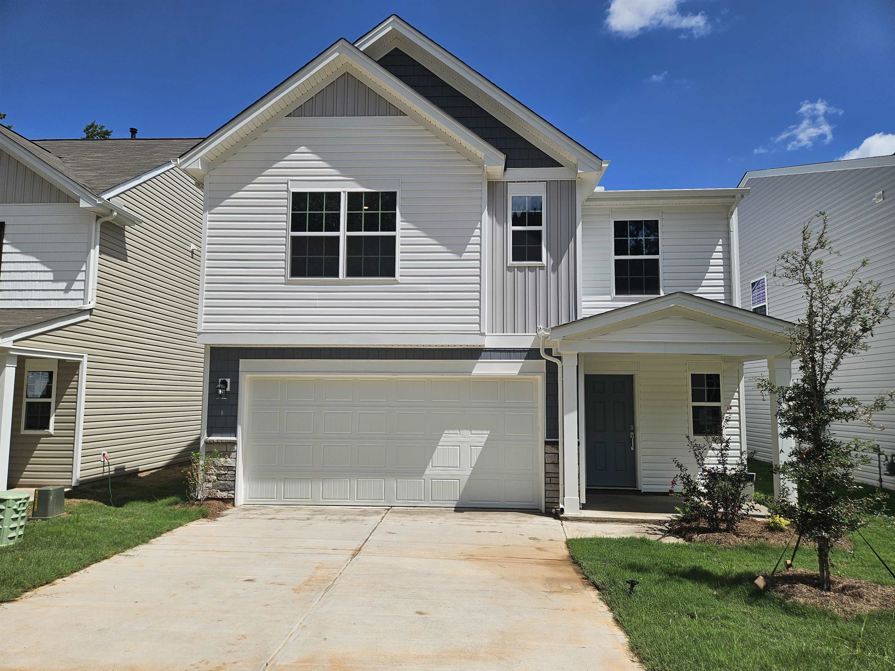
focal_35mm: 23
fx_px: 595
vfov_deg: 58.9
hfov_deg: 73.9
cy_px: 336
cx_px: 448
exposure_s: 1/3117
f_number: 1.8
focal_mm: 5.4
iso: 25
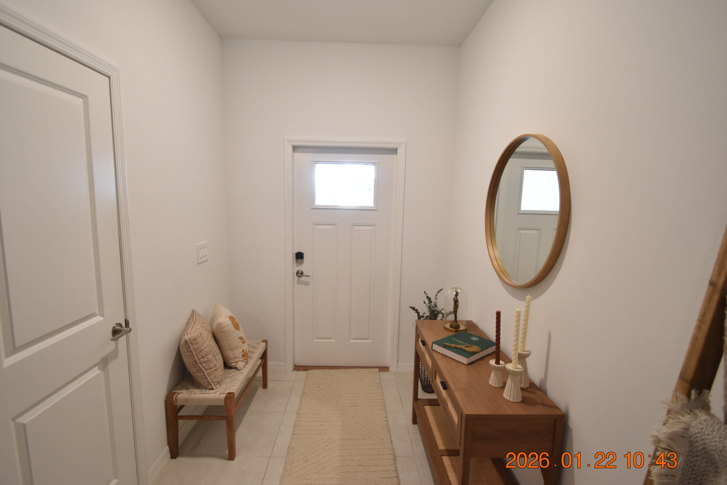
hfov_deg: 96.7
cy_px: 241
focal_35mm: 16
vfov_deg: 73.7
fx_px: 323
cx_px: 363
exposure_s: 1/60
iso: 800
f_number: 3.5
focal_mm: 10
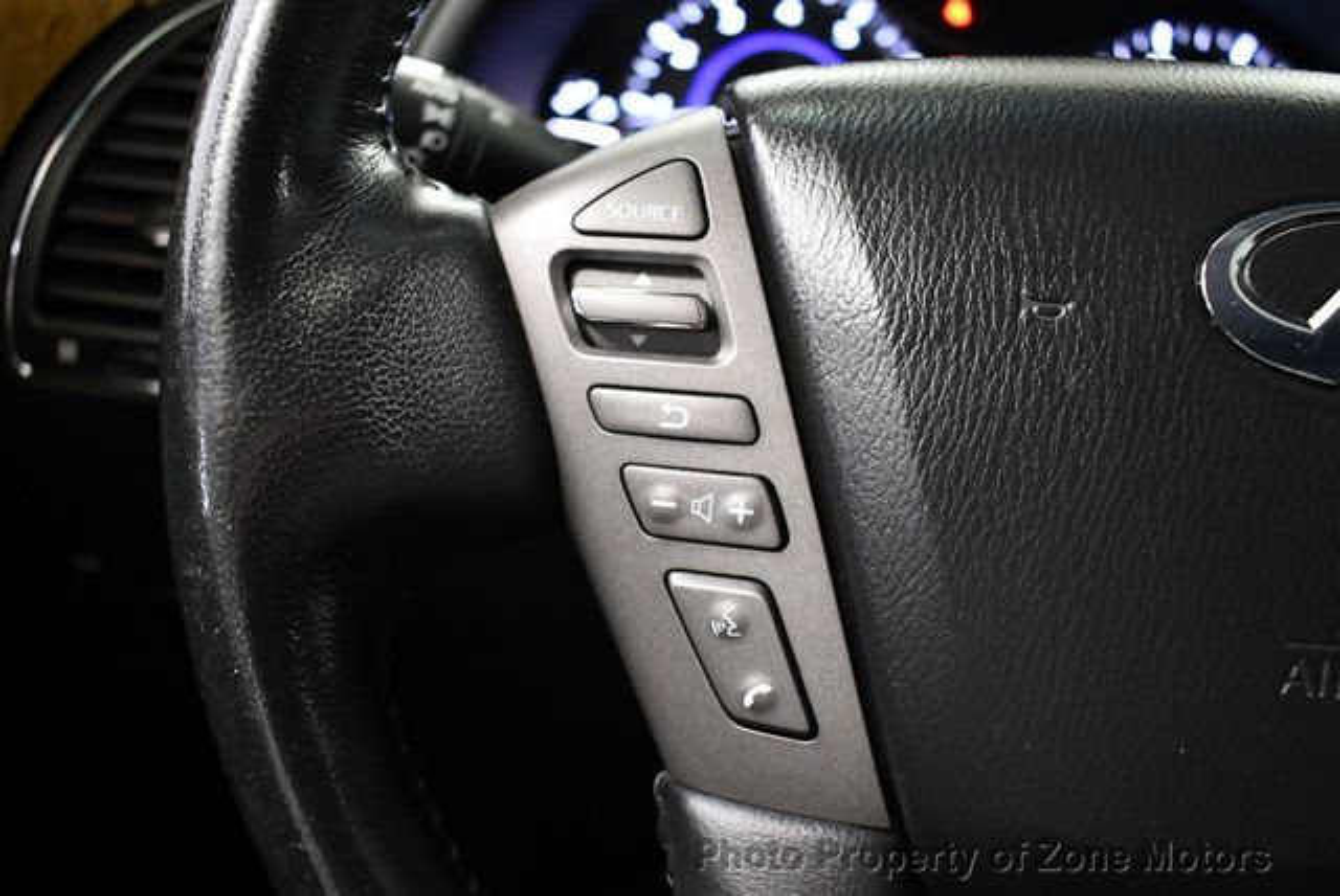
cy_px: 448
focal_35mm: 36
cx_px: 670
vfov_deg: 36.9
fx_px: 1341
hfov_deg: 53.1
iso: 3600
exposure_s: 1/60
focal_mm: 18
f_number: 3.5
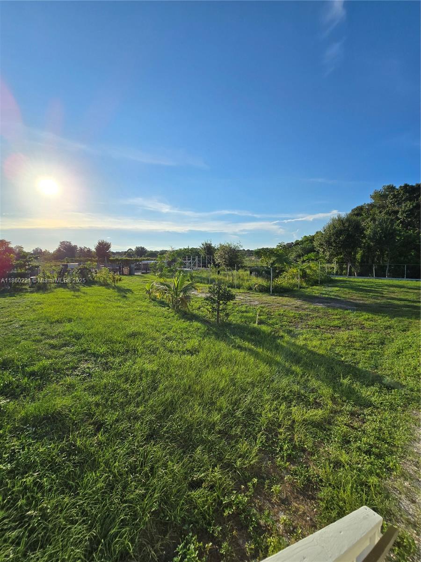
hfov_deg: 89.9
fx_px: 211
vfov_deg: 106.2
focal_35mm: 13
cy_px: 281
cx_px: 210
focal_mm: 2.2
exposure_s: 1/3559
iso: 50
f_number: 2.2
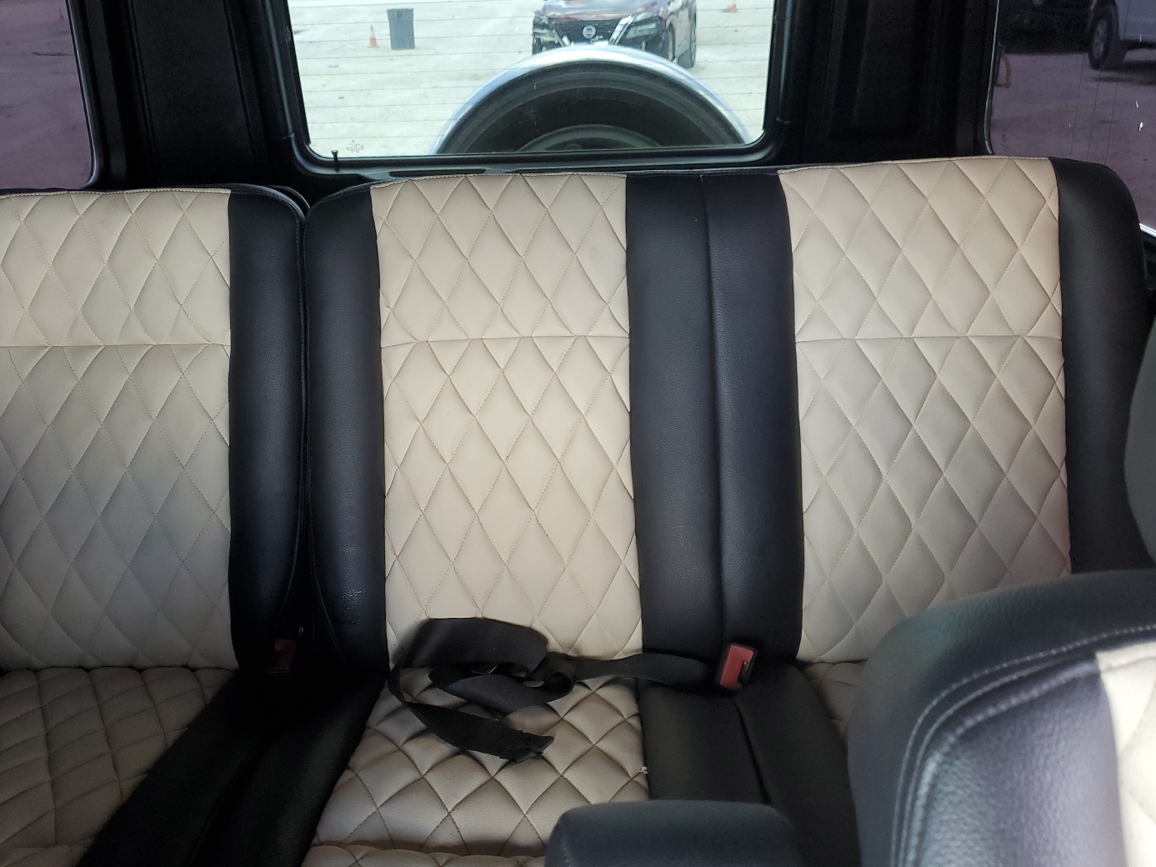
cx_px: 505
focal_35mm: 30
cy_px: 412
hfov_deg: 59.8
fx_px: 1002
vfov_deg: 46.8
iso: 69
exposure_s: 1/60.2
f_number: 1.5
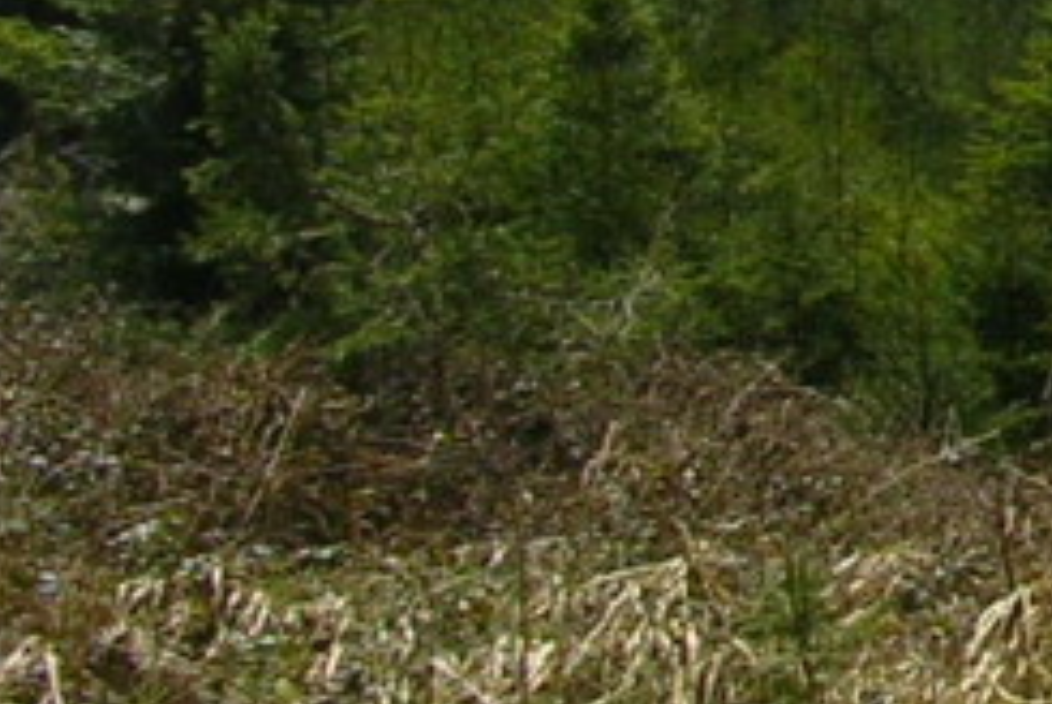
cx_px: 2160
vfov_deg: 8.2
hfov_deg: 11.2
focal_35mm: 165
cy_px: -288
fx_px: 4827
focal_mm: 5.8
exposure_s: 1/354
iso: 50
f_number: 5.6
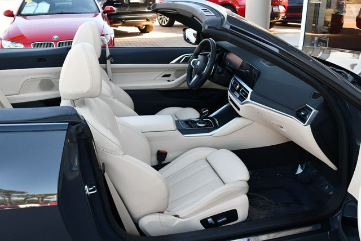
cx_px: 180
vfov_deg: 36.9
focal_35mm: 36
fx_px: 361
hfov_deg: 53.1
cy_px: 120
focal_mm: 18
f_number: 5
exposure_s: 1/250
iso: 400
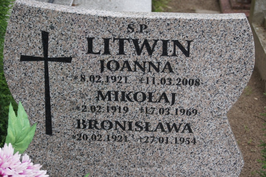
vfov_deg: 16.5
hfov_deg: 24.6
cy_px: 88
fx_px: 609
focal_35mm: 82
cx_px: 133
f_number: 7.1
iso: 200
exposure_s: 1/160
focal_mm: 55
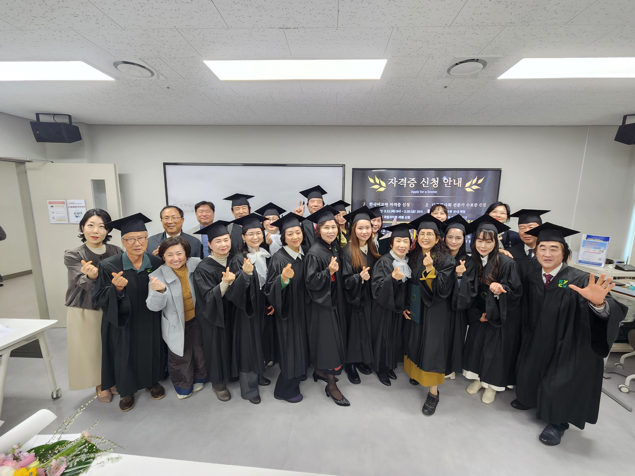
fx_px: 238
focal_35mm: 13
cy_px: 238
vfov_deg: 89.9
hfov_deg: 106.2
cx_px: 318
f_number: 2.2
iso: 250
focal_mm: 2.2
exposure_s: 1/60
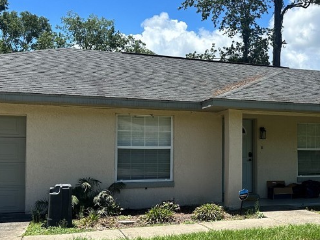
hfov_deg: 37.1
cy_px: 137
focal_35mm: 50
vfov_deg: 29.1
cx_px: 248
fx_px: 462
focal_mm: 6.86
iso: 80
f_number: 1.78
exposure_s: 1/4016
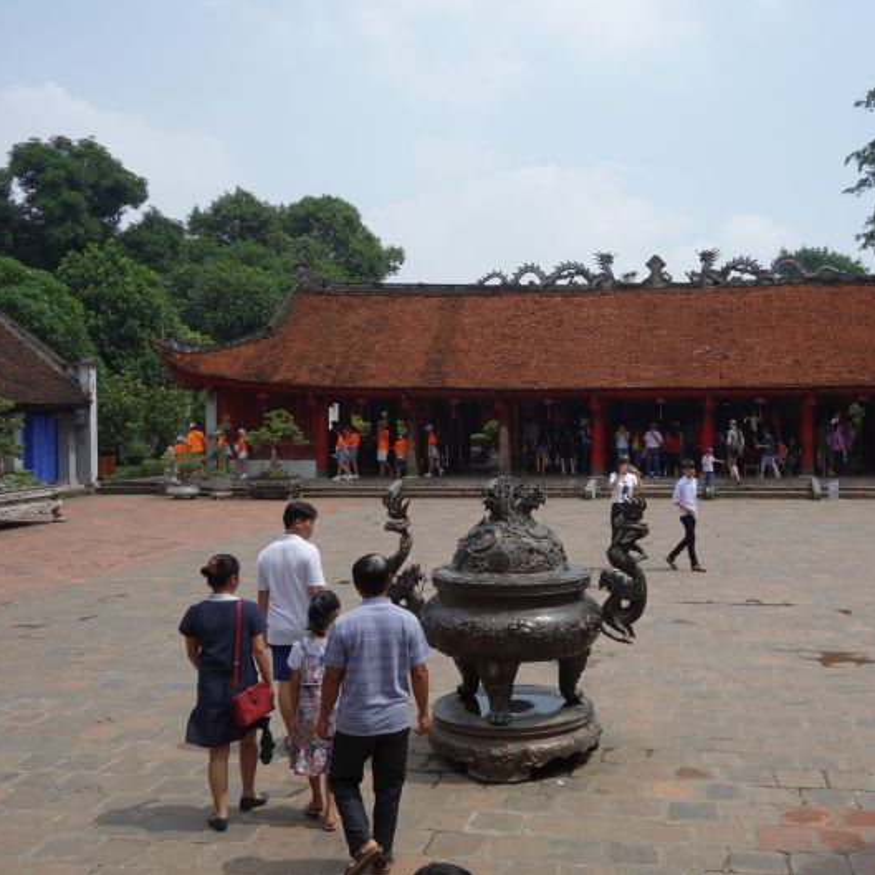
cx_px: 521
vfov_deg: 46.0
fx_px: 1030
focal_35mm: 36
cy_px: 436
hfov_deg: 45.8
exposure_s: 1/640
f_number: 5.6
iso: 125
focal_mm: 10.4
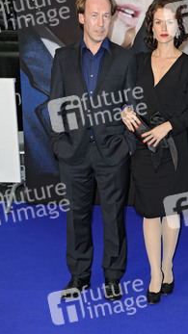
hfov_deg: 14.7
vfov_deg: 25.9
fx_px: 727
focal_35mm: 82
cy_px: 158
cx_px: 125
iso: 500
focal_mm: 68
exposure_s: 1/160
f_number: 6.3
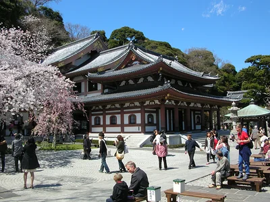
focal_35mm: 35
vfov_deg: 40.6
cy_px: 101
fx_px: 273
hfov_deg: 52.7
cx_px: 135
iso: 50
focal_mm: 5.8
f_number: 5.6
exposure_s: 1/223
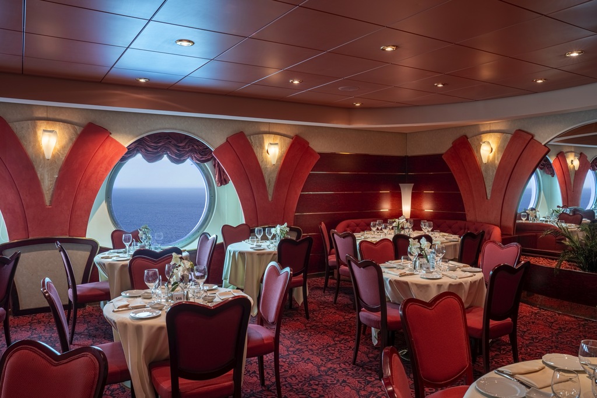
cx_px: 298
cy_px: 199
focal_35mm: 27
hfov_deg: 67.4
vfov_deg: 47.9
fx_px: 448
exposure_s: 1/80
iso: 200
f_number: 11
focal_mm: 27
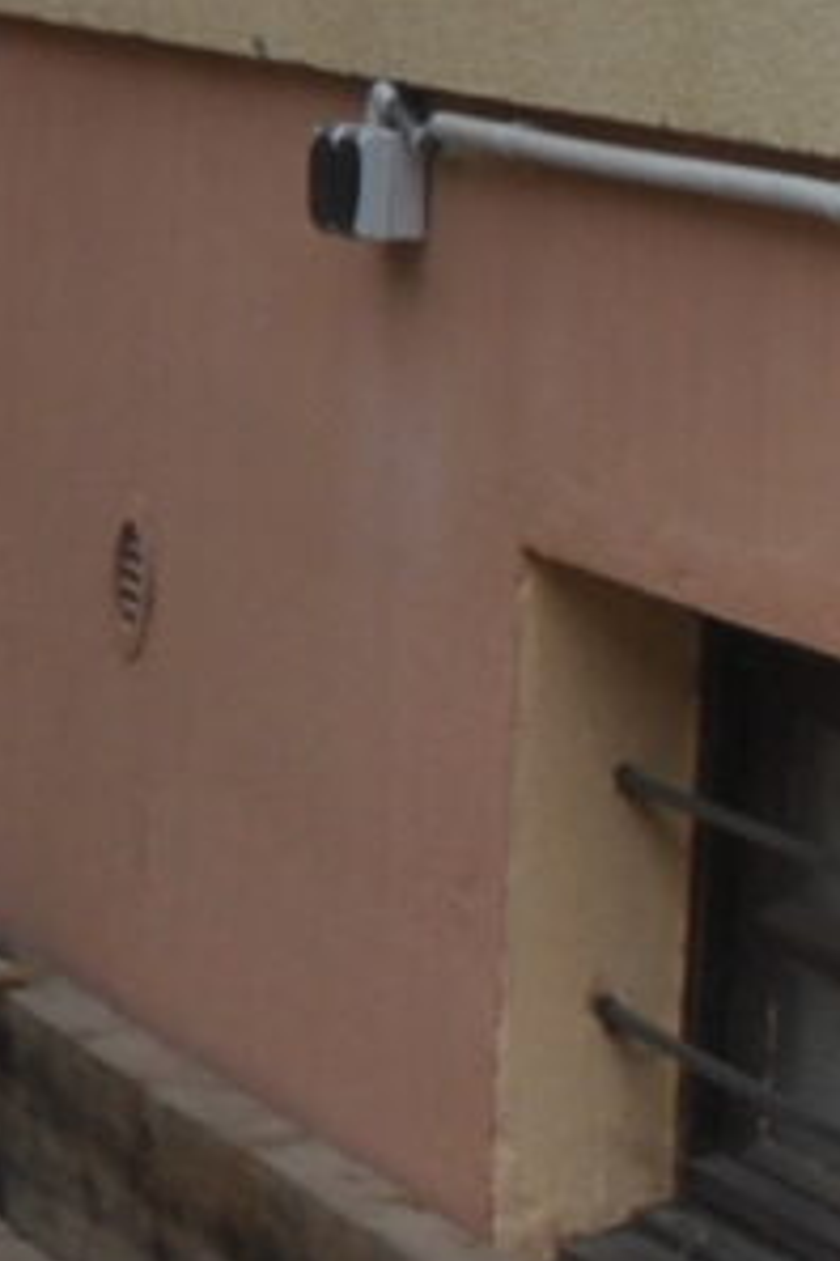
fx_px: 9974
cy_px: -378
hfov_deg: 4.7
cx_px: -1459
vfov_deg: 7.2
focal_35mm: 285
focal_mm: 22
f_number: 6.3
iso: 100
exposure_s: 1/160
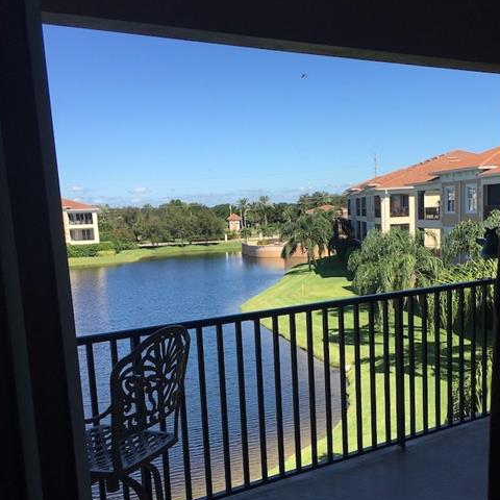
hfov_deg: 40.8
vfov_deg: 40.5
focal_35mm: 41
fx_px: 670
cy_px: 329
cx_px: 292
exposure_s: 1/1115
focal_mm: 4.15
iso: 25
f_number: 2.2
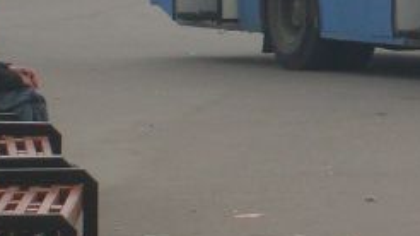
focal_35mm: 376
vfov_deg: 3.2
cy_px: -103
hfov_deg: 5.7
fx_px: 4185
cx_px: 470
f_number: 4.9
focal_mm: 17.4
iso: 80
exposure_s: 1/125
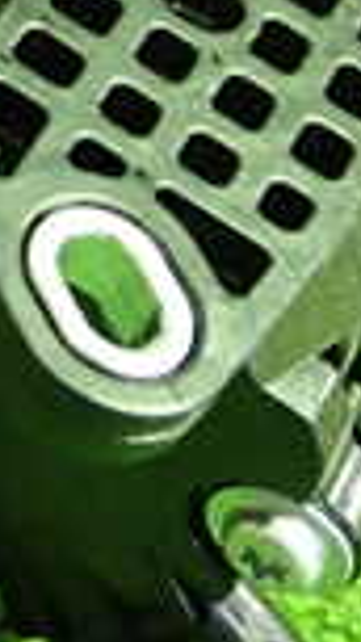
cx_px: -500
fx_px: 2179
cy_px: -21
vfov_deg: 16.4
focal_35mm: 128
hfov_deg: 8.6
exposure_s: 1/30
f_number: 2.3
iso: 800
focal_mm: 5.4
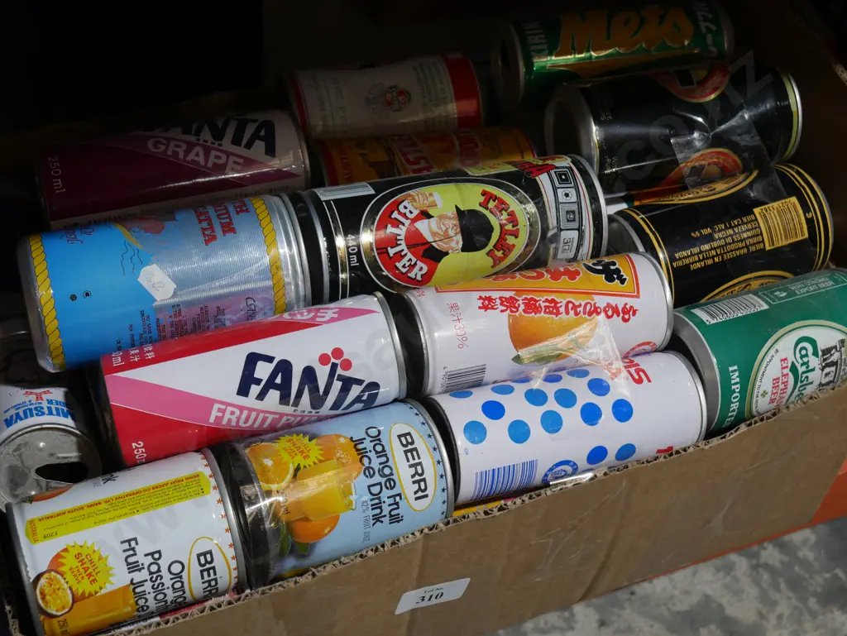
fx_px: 1322
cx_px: 424
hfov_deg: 35.5
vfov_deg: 27.1
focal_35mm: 54
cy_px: 318
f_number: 5.3
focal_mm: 27
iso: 400
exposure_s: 1/60
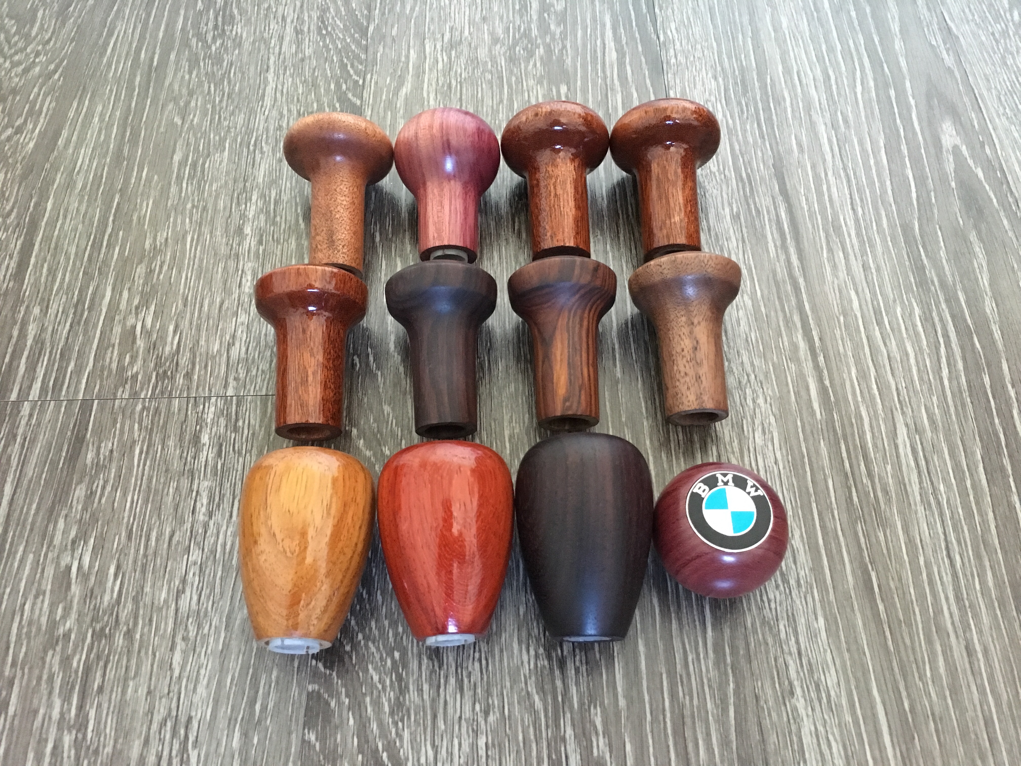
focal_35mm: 29
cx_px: 510
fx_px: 855
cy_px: 383
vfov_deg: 48.2
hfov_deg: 61.7
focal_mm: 4.15
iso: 320
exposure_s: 1/15
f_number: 2.2
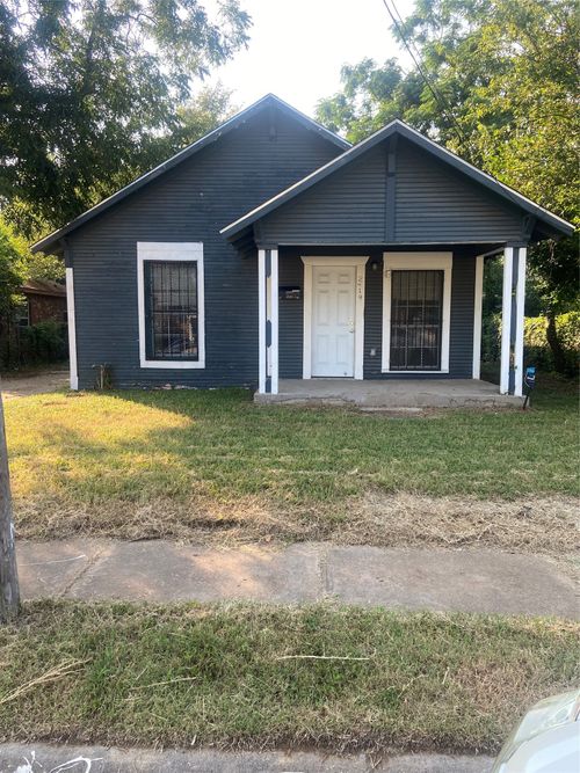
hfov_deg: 53.0
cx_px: 290
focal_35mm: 26
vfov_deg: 67.3
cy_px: 386
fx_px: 581
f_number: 1.8
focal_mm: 4.25
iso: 32
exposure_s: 1/332
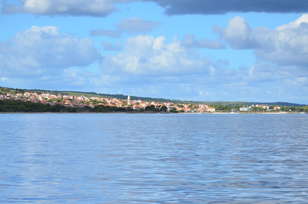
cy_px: 102
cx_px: 154
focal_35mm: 138
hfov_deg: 14.9
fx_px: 1178
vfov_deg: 9.9
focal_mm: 92
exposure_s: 1/8000
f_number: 4.5
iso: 900
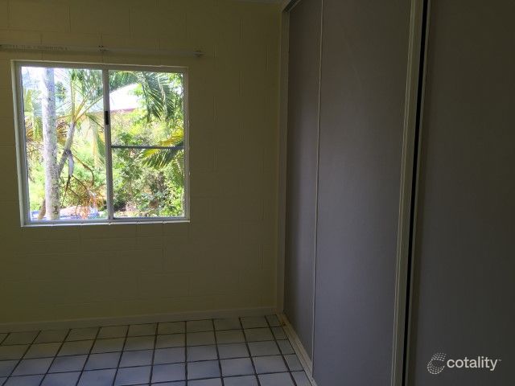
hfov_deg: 61.7
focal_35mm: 29
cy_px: 193
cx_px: 258
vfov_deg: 48.2
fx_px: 431
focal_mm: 4.15
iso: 40
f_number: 2.2
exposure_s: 1/50
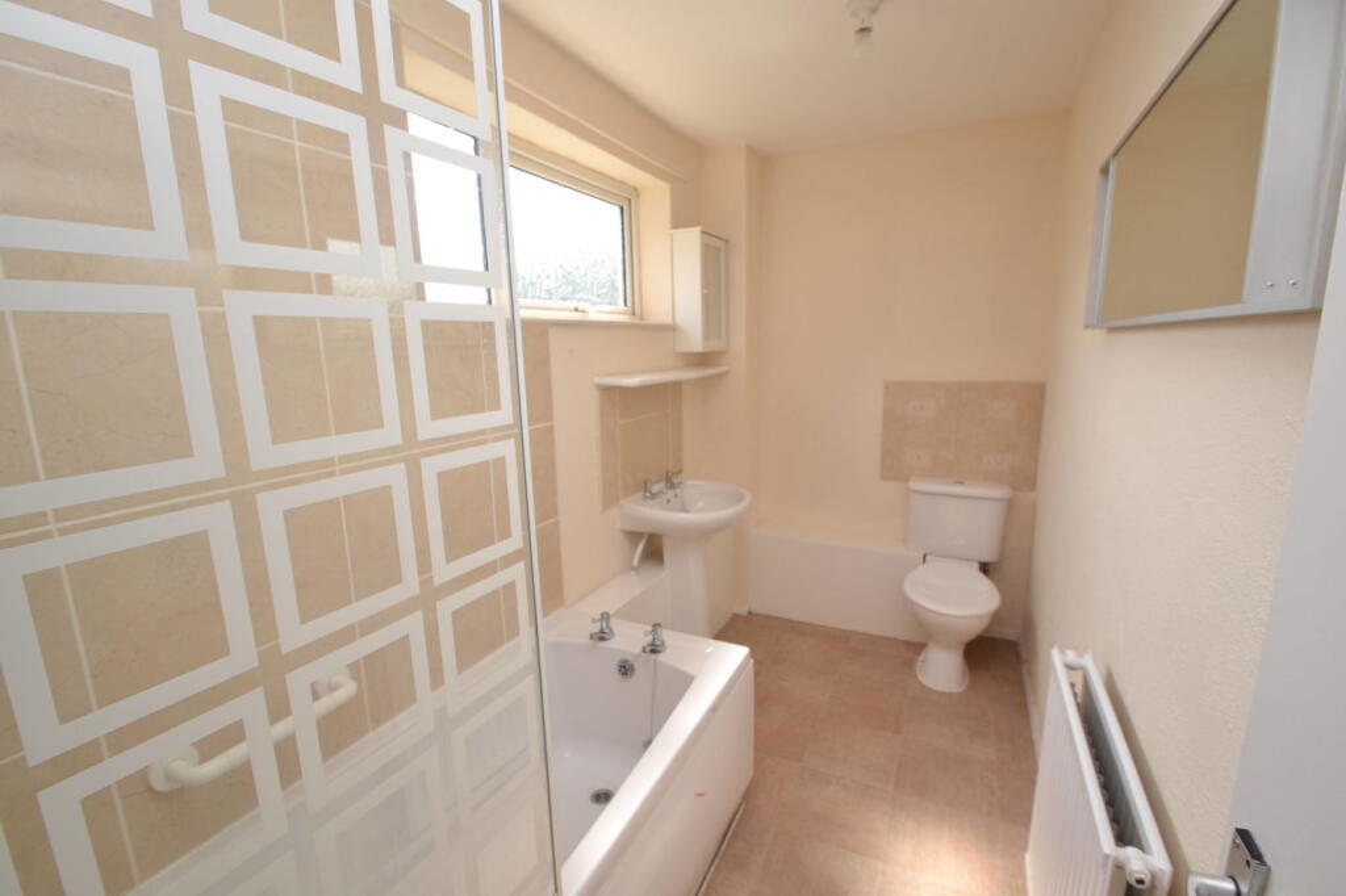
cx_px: 673
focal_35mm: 15
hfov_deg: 100.4
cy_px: 448
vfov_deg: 77.3
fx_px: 561
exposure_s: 1/125
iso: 180
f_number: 5.6
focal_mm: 10
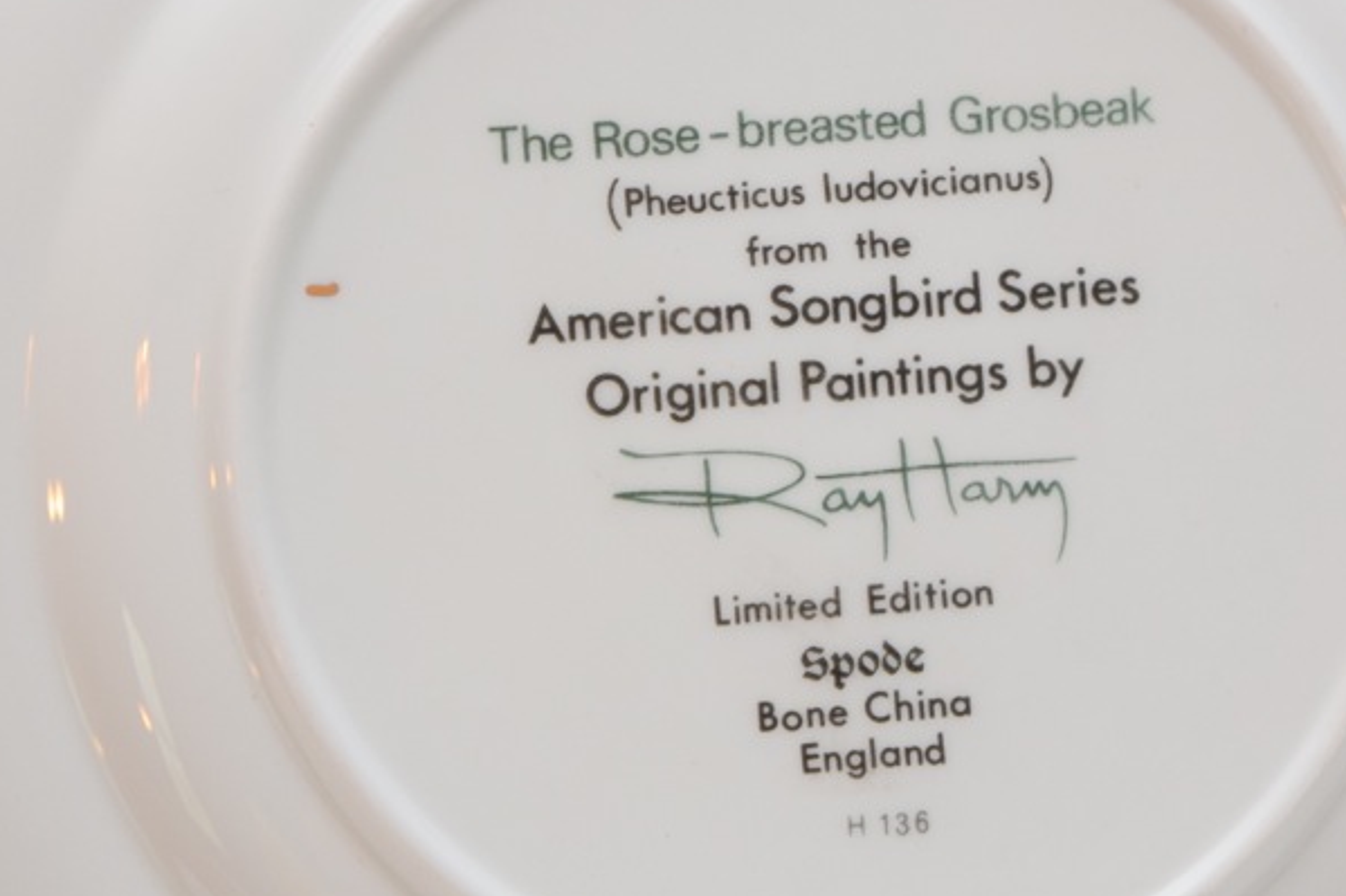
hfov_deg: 14.9
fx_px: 5152
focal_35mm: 138
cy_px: 383
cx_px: 775
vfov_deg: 9.9
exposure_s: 1/60
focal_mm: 55
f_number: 5.6
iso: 900
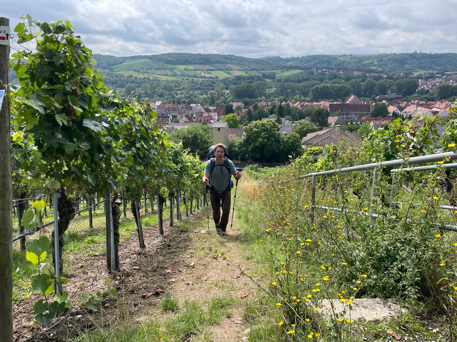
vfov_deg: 53.1
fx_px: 343
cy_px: 171
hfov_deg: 67.3
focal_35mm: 26
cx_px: 228
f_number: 1.6
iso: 32
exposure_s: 1/2304
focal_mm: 4.2
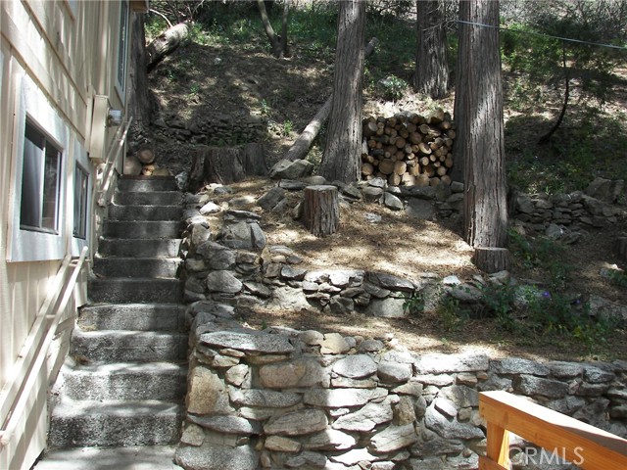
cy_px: 235
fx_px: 652
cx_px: 314
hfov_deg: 51.4
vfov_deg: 39.7
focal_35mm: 36
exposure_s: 1/160
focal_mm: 6
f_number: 2.8
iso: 50
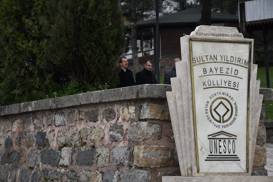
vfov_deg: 17.5
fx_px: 591
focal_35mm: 78
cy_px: 91
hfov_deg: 26.0
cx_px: 136
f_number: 4.8
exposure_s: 1/125
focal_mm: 52
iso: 63
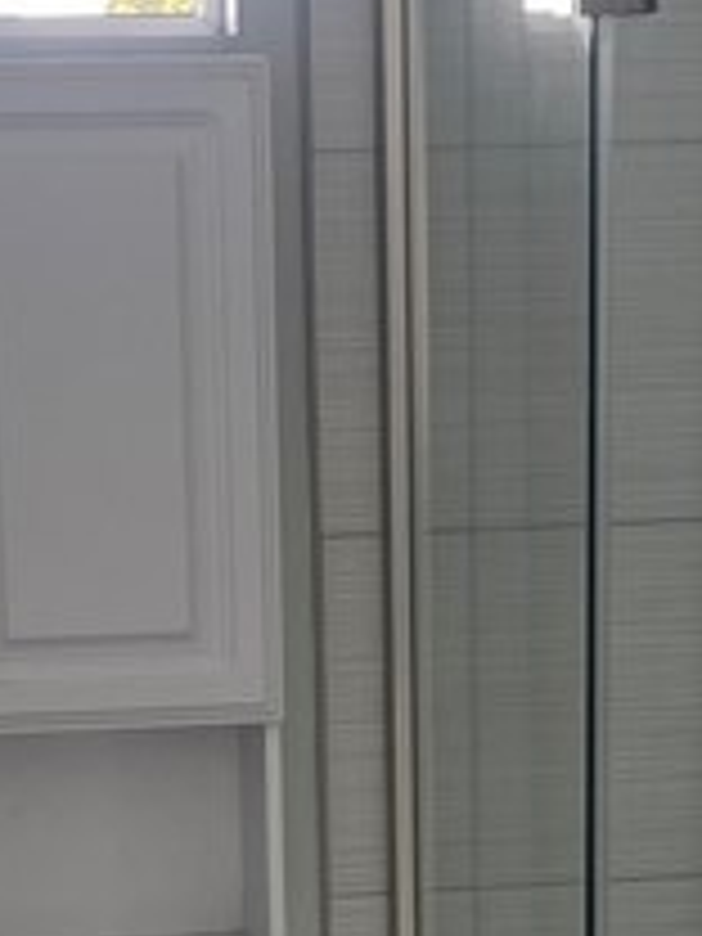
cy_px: 1107
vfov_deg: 15.5
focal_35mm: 123
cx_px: 387
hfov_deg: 12.0
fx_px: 3326
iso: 100
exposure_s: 1/121
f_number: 1.6
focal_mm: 5.1
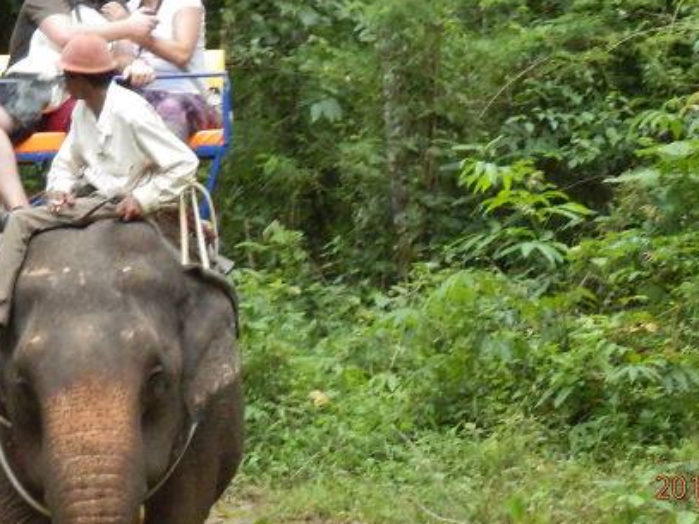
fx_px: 4199
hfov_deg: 9.5
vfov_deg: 7.1
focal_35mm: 208
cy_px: 181
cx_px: 360
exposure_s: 1/500
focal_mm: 25.1
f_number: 5.4
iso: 1600
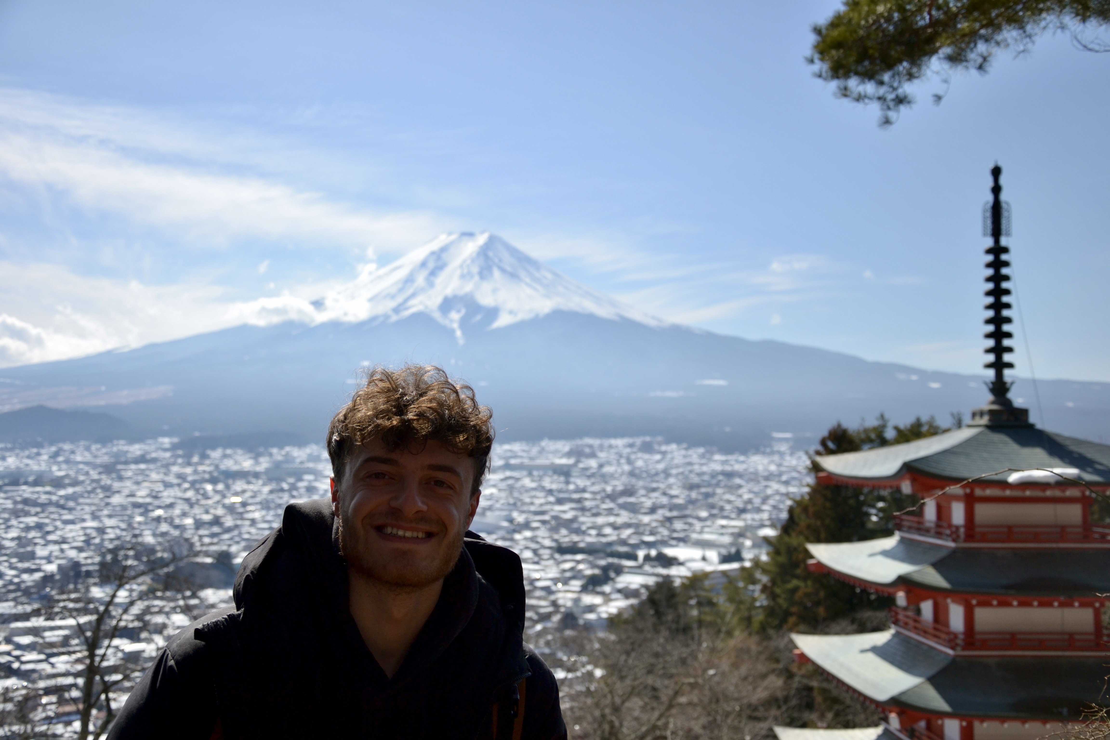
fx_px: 1202
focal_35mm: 39
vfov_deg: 34.2
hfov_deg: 49.6
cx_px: 555
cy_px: 370
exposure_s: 1/1250
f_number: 4
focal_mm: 26
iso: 100
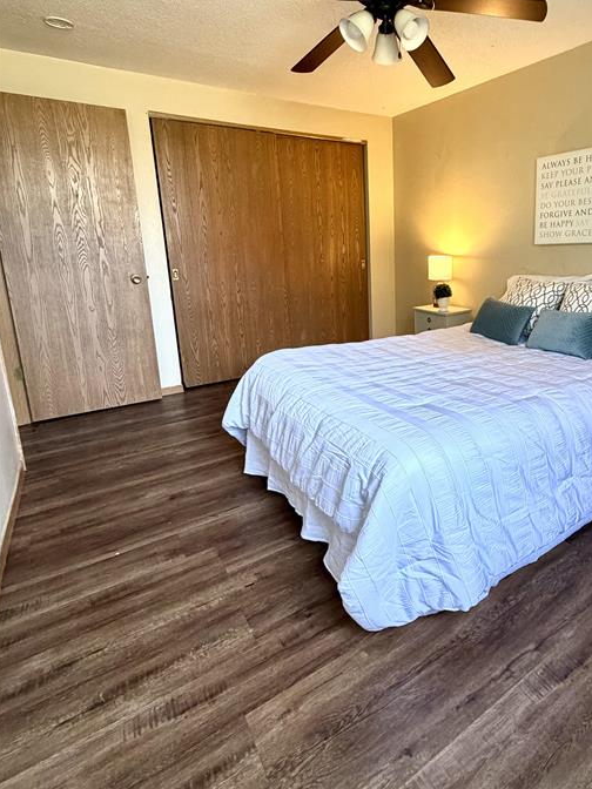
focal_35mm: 20
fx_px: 456
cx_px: 416
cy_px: 338
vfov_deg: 81.3
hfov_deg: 63.5
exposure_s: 1/89
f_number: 2.2
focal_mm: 2.22
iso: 320
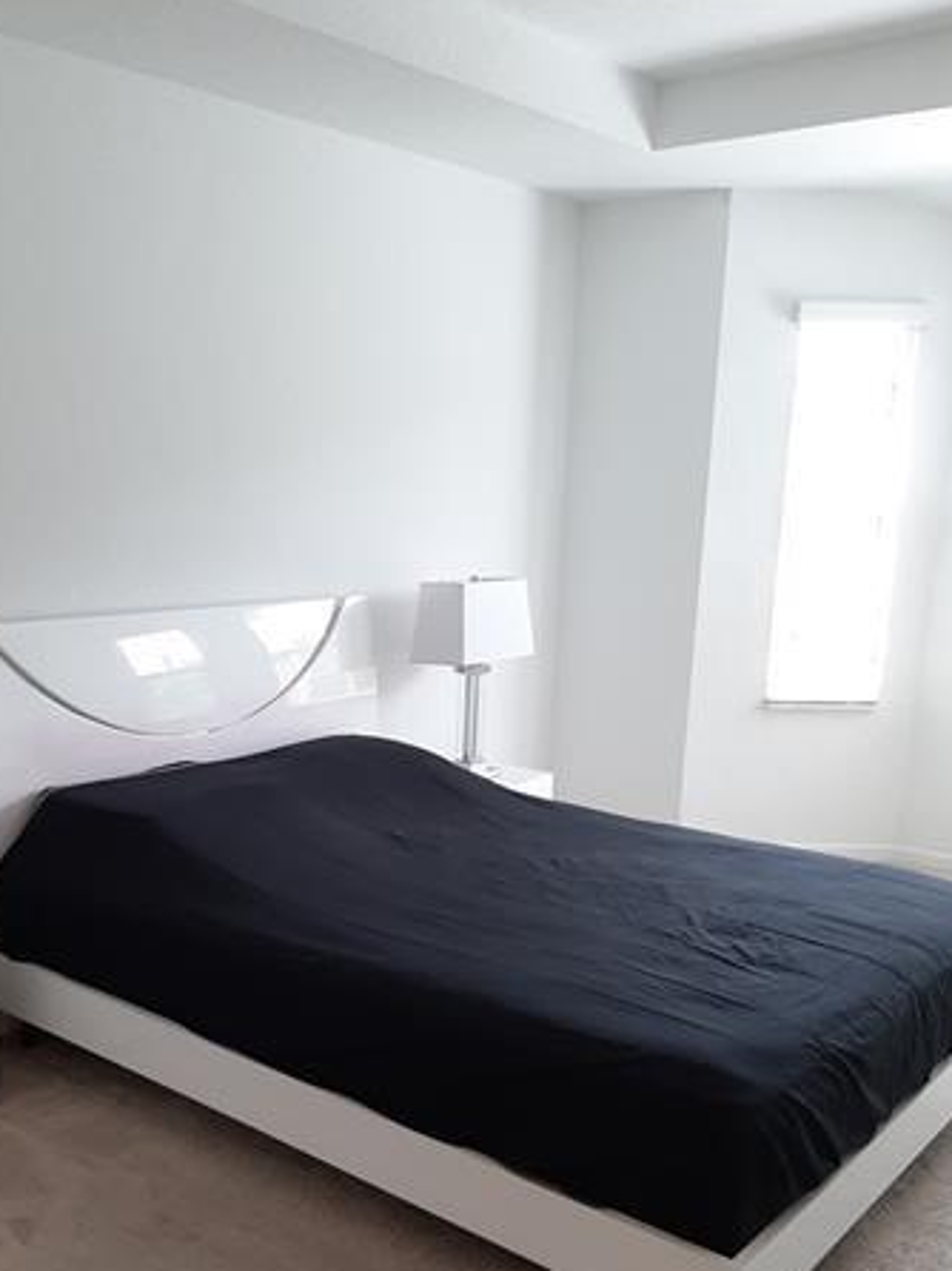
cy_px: 778
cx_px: 348
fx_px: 1285
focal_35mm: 35
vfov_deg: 52.2
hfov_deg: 40.3
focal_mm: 3.93
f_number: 1.7
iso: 50
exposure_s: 1/60
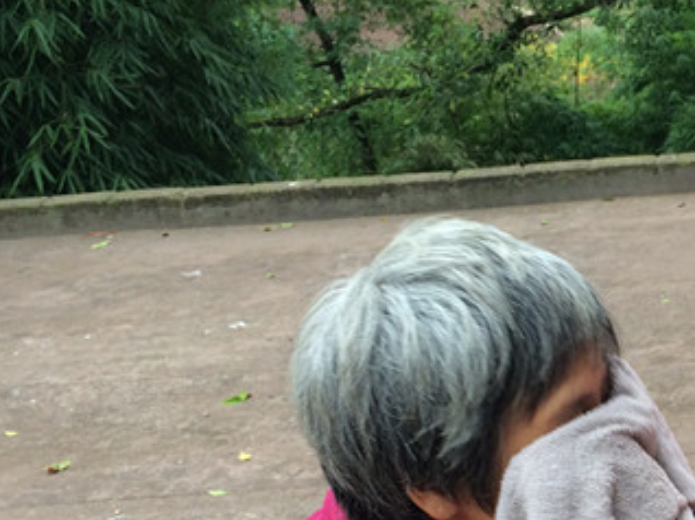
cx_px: 717
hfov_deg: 25.2
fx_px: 1465
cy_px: 505
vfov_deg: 19.6
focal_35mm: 73
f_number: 2.2
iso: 40
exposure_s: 1/50
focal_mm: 4.15
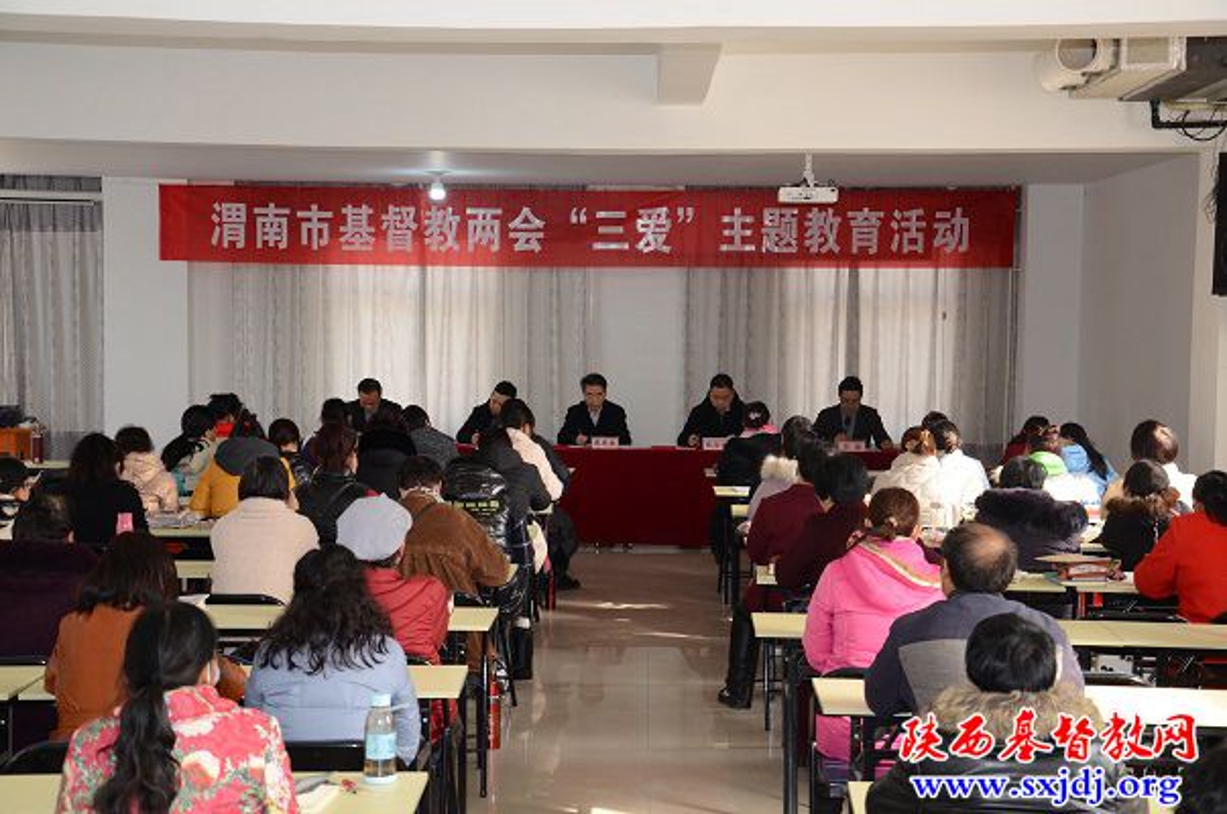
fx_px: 1940
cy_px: 407
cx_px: 614
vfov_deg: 23.7
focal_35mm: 57
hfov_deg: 35.1
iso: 1000
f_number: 5
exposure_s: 1/200
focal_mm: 38
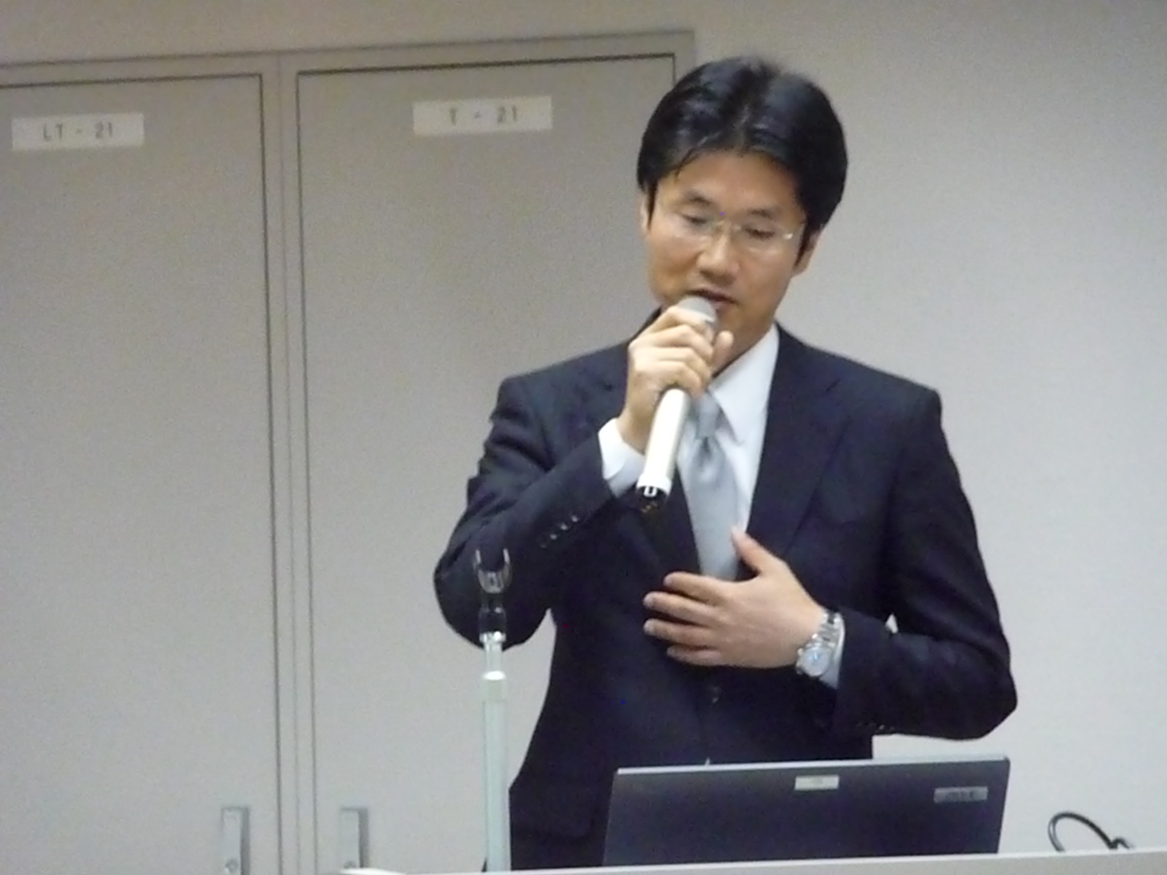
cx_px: 584
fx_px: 9440
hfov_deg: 7.1
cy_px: 438
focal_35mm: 280
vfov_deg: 5.3
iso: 3200
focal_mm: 47
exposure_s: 1/30
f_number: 4.9
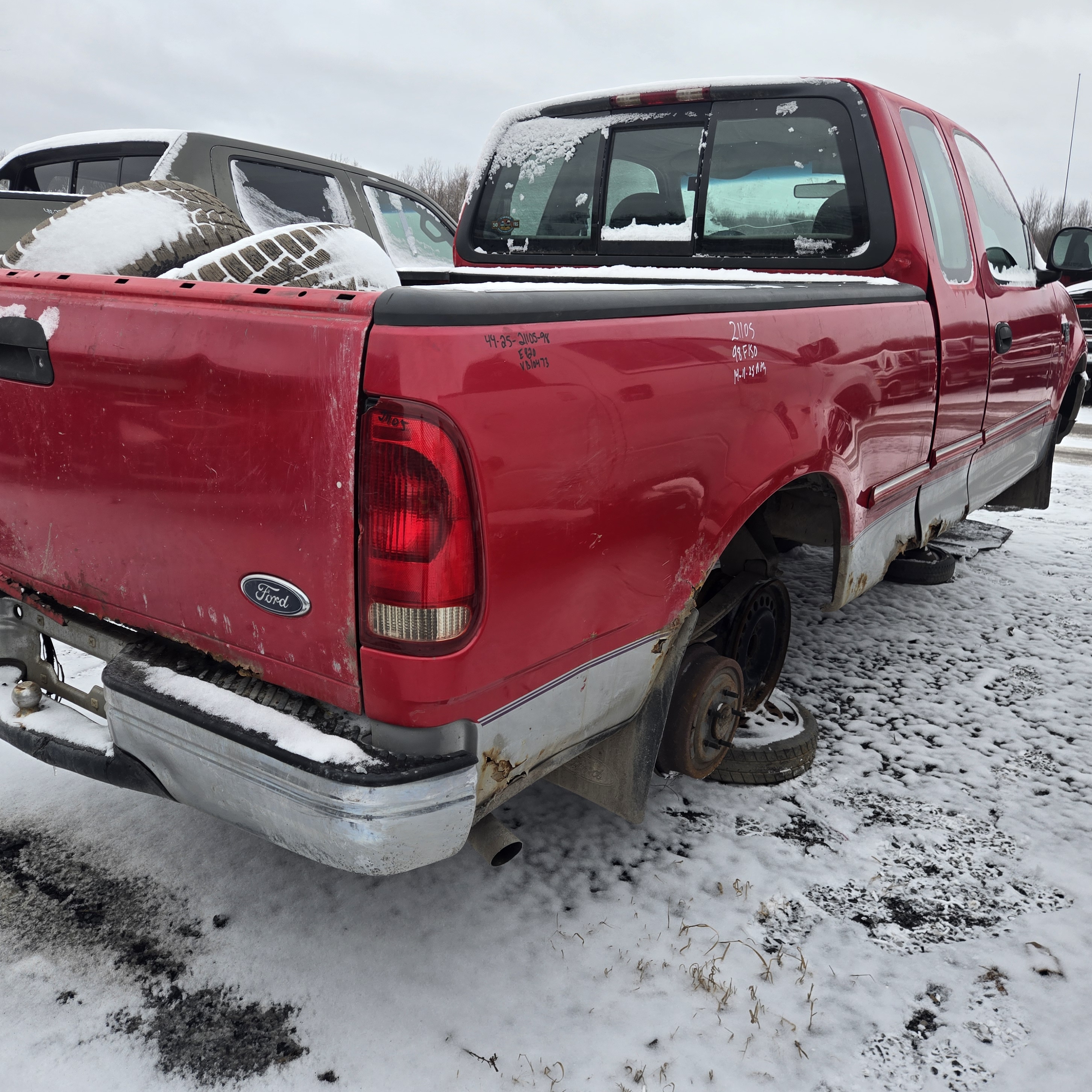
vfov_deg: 57.3
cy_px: 549
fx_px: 999
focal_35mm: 28
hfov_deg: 57.3
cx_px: 541
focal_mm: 5.4
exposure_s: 1/239
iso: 25
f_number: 1.8
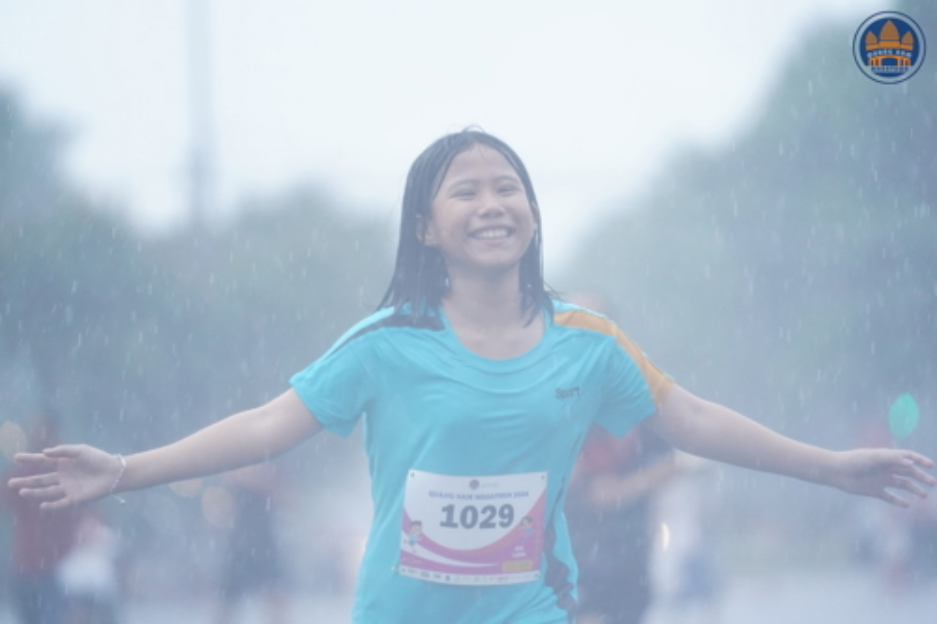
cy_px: 312
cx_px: 468
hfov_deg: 10.3
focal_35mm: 200
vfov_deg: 6.9
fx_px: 5204
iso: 3200
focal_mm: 200
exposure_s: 1/500
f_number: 2.8
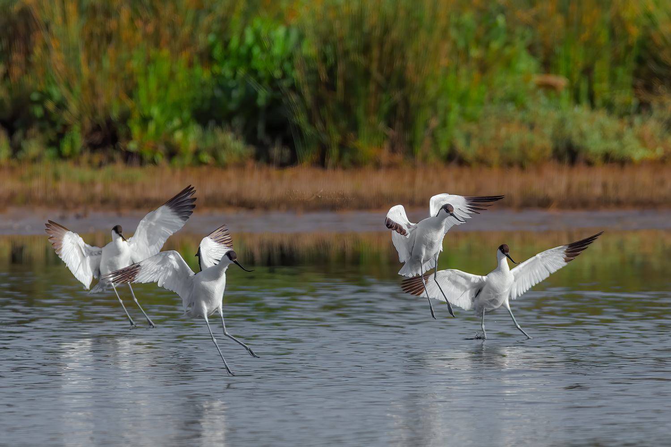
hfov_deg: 2.0
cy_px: 224
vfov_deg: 1.3
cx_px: 336
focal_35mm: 1050
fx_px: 19569
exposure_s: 1/2500
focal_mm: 700
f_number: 7.1
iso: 640
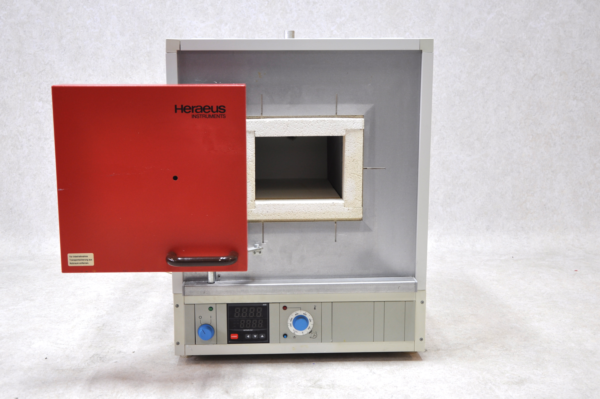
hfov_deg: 49.6
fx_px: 649
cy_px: 200
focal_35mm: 39
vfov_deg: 34.1
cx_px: 300
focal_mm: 26
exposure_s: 1/10
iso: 200
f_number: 5.6
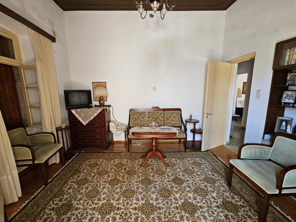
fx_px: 111
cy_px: 111
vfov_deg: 89.9
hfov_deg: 106.2
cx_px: 148
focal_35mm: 13
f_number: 2.2
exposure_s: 1/50
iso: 400
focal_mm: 2.2
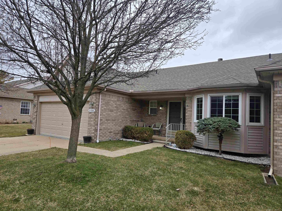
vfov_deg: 58.9
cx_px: 141
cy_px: 106
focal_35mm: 23
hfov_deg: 73.9
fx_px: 187
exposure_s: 1/832
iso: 25
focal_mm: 5.4
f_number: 1.8
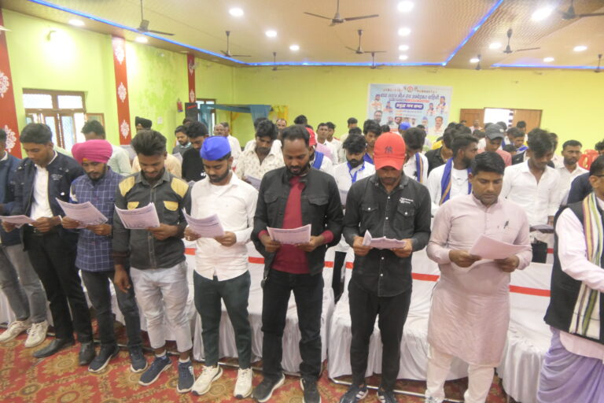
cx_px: 302
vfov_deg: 53.1
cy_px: 202
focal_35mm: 24
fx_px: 403
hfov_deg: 73.7
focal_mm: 8.8
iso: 1600
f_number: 2.8
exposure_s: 1/30
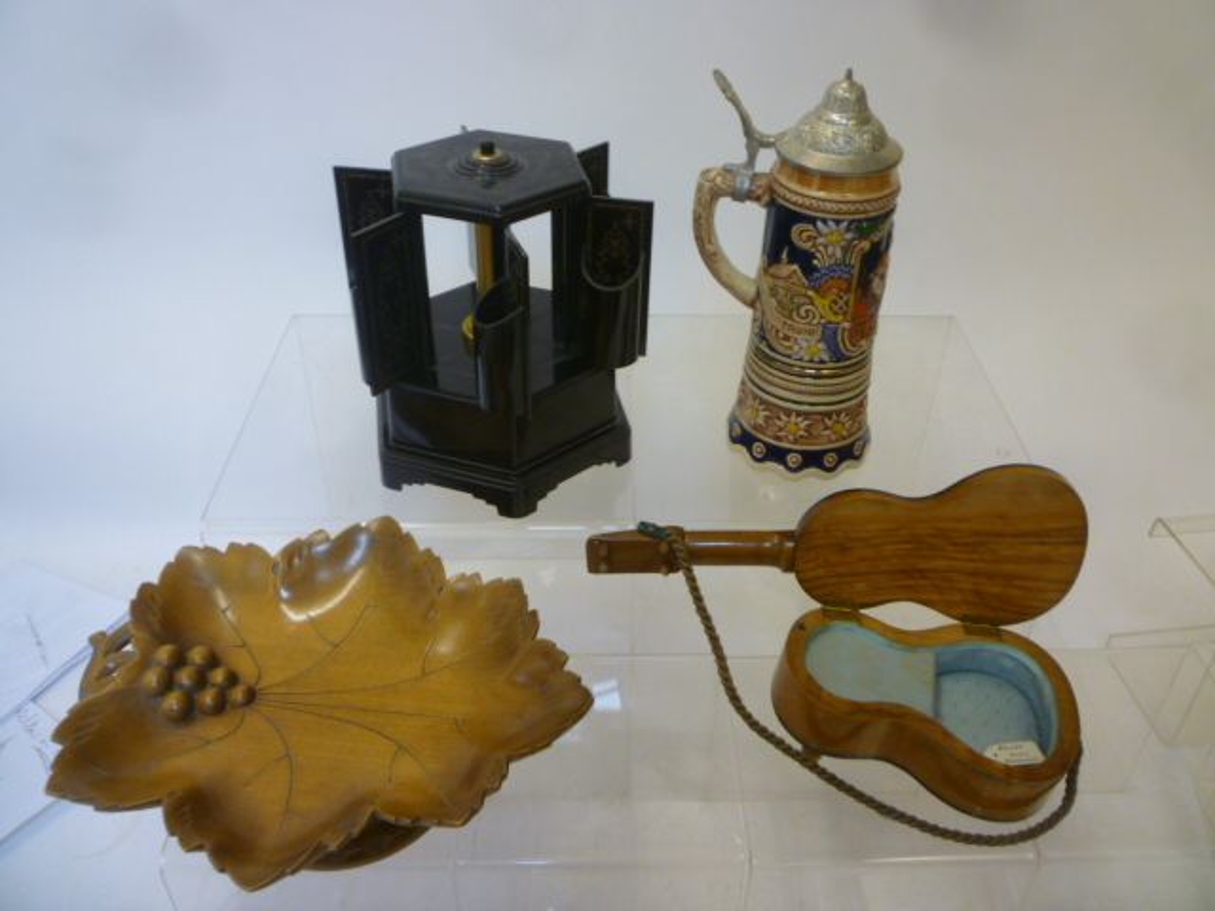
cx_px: 608
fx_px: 1018
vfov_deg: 48.2
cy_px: 456
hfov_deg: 61.7
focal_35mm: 29
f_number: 3.3
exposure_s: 1/30
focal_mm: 5.2
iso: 200
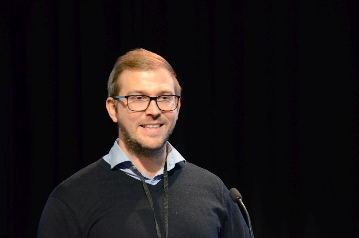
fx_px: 1568
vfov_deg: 8.7
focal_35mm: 158
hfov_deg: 13.1
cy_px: 119
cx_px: 180
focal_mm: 105
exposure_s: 1/50
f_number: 5.6
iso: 3200
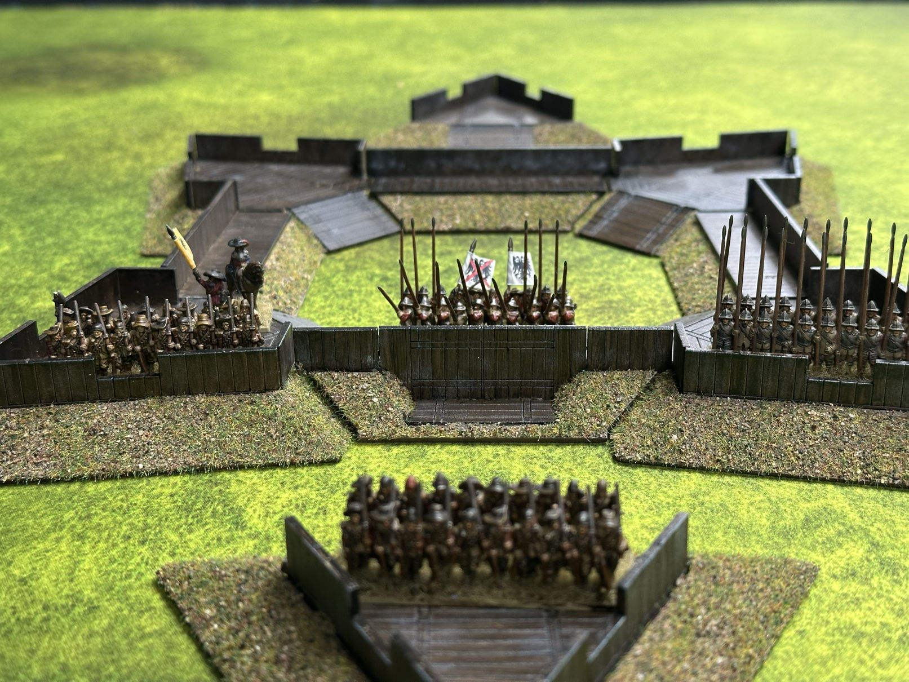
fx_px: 1261
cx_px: 454
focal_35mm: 48
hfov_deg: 39.7
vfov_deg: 30.3
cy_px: 341
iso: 160
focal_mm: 6.86
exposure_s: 1/60
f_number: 1.78
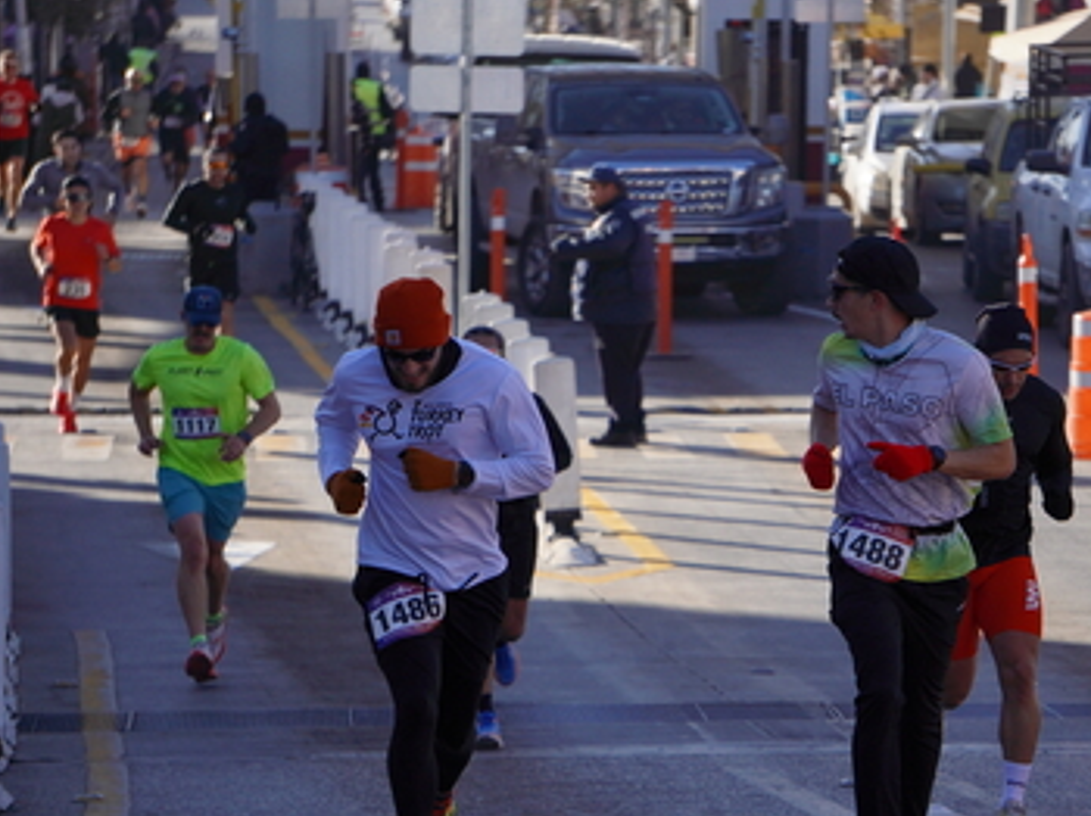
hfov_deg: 6.6
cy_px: 509
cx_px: 683
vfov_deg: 5.0
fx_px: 9407
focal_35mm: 299
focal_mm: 145
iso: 200
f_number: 5.6
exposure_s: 1/1250
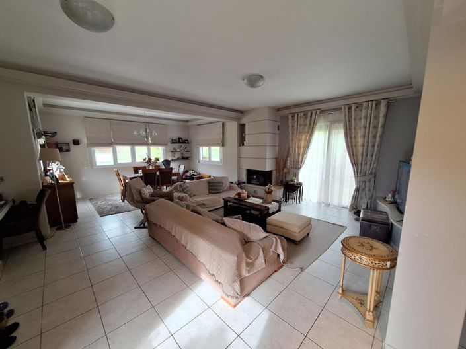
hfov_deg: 106.2
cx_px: 233
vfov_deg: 89.9
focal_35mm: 13
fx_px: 175
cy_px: 174
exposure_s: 1/50
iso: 80
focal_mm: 1.74
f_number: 2.2
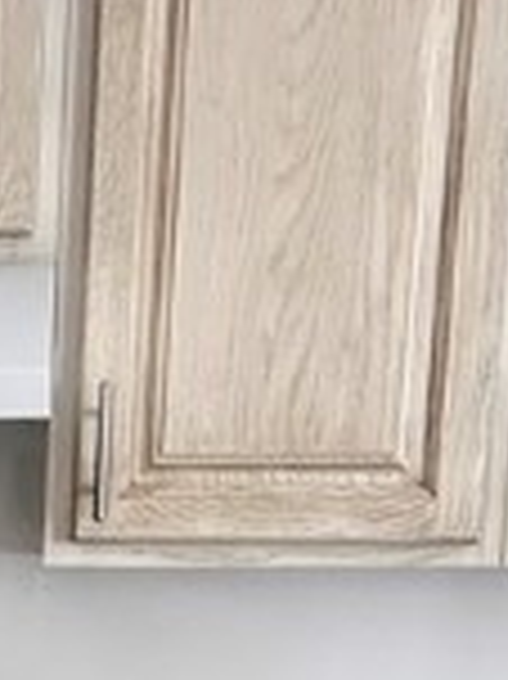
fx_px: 2587
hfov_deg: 10.4
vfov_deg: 13.9
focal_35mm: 132
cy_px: 1058
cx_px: -486
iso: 640
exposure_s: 1/40
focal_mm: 5.7
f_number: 1.5
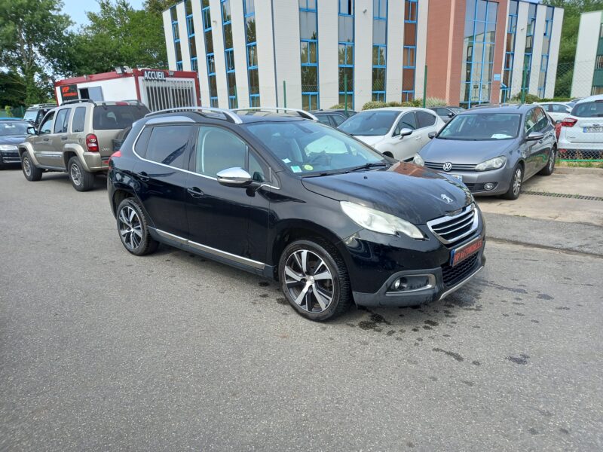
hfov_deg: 69.4
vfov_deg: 54.9
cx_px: 302
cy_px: 226
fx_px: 435
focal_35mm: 25
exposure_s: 1/338
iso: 25
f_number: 2
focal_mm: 4.6
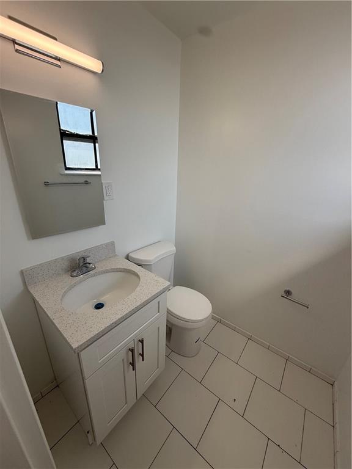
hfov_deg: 85.7
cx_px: 176
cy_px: 234
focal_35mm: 14
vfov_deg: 102.1
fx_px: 190
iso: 64
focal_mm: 2.22
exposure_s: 1/298
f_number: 2.2
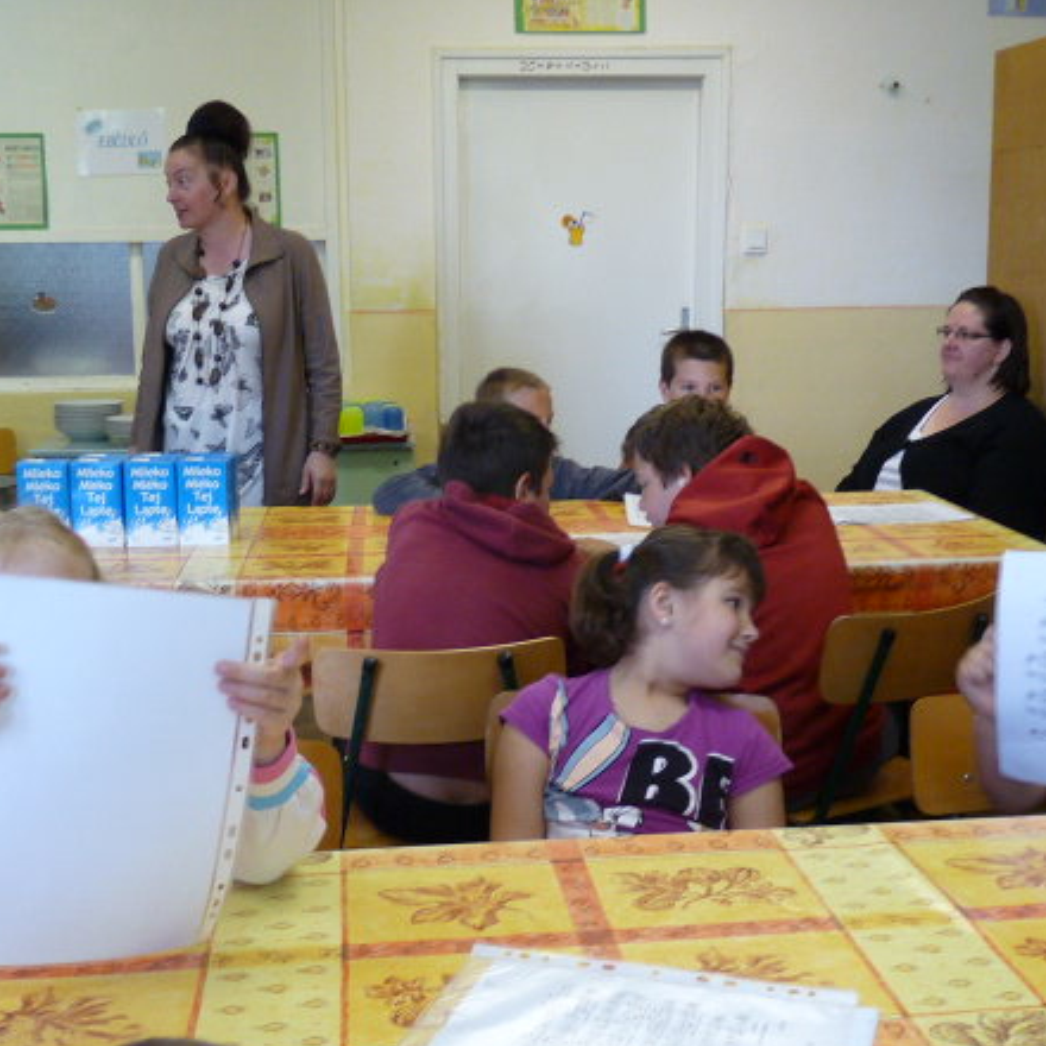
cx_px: 530
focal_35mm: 45
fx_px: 1538
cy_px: 544
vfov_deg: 37.5
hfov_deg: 37.6
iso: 200
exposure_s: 1/30
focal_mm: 4.8
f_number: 2.8
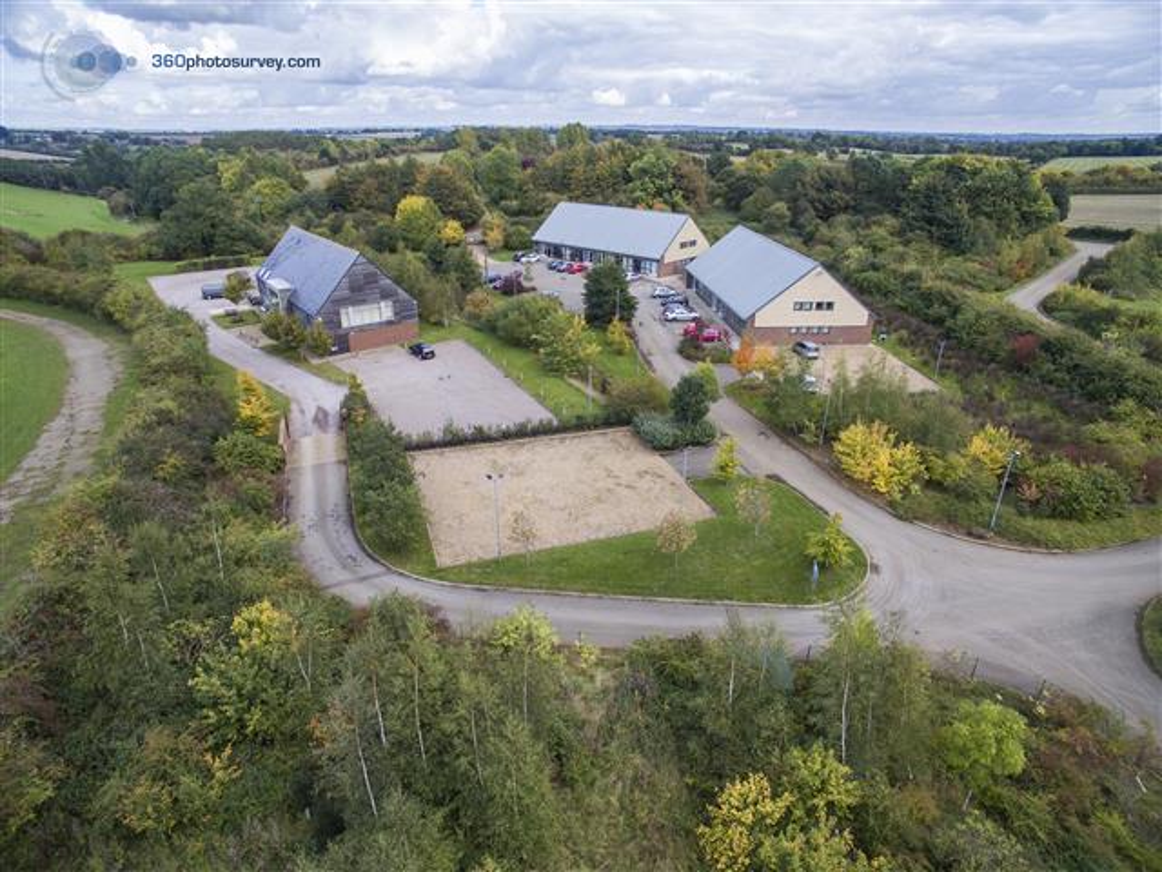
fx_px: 671
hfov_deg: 81.7
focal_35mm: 20
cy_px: 436
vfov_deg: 66.0
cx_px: 581
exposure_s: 1/250
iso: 100
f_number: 2.8
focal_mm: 3.61
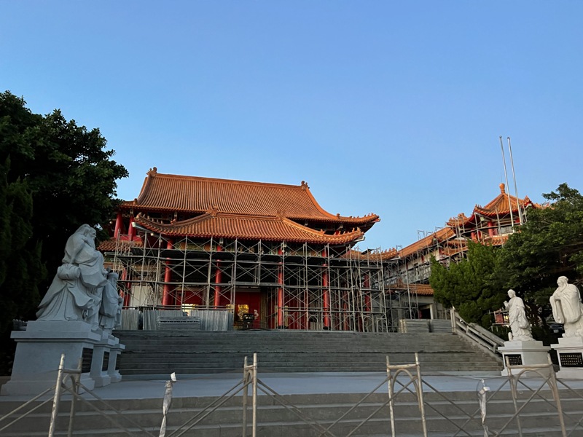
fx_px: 438
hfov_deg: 67.3
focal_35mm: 26
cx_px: 292
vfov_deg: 53.1
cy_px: 218
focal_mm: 5.7
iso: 500
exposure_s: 1/40
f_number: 1.5
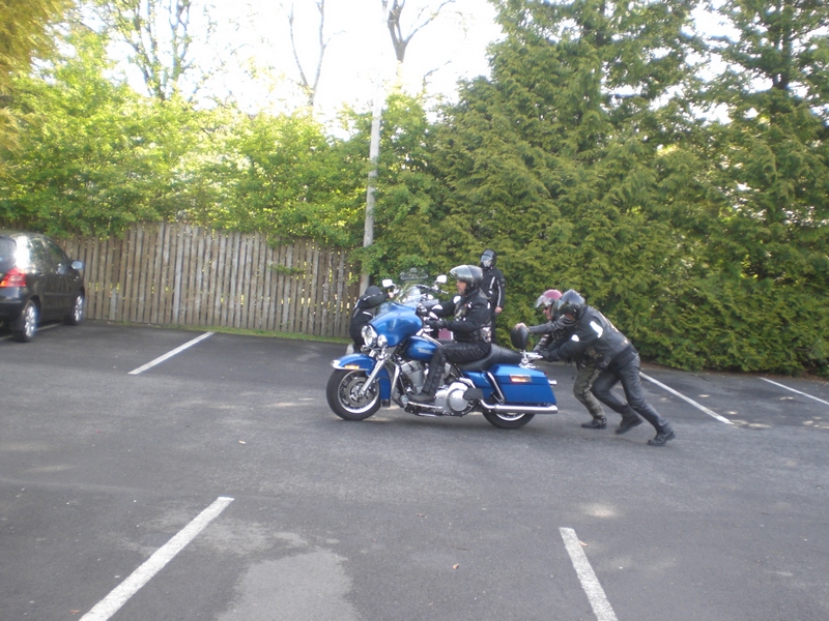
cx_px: 414
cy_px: 310
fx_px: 910
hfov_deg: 49.0
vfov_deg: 37.7
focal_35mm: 38
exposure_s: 1/100
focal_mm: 6.3
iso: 100
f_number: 3.1
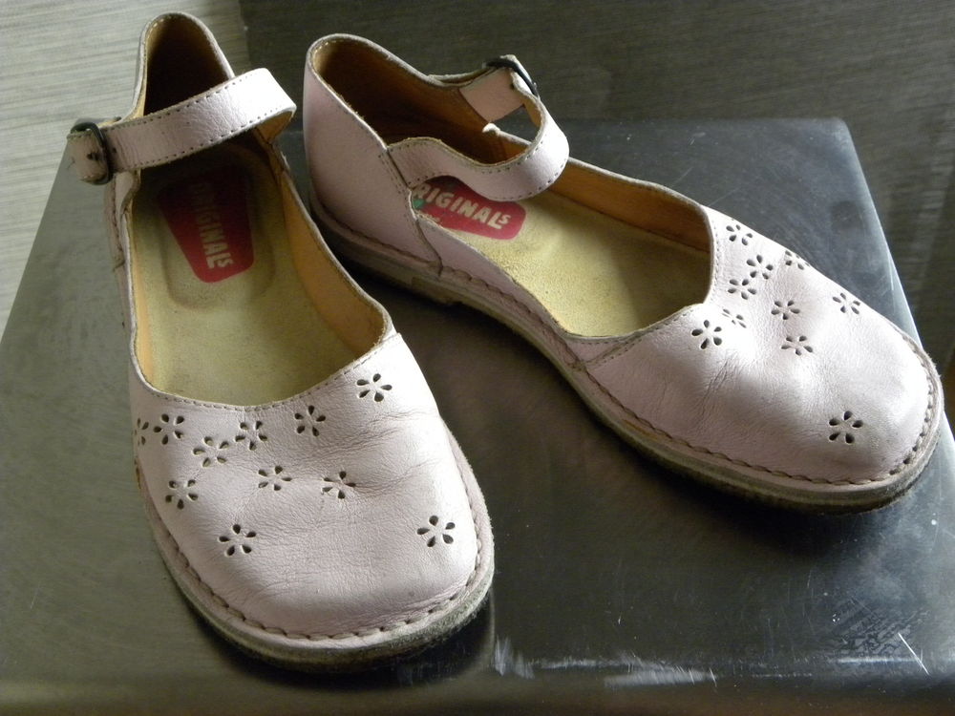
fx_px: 1131
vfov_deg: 35.1
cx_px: 478
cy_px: 358
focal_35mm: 41
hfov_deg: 45.8
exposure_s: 1/39
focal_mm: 7.3
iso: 400
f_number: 3.2
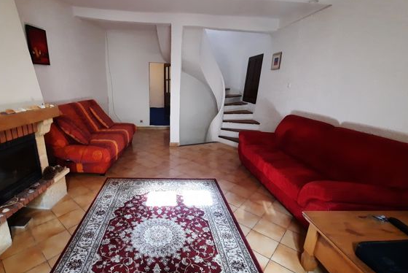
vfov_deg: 70.5
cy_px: 137
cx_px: 169
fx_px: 193
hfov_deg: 92.4
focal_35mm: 17
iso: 200
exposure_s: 1/33
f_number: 2.2
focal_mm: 1.74
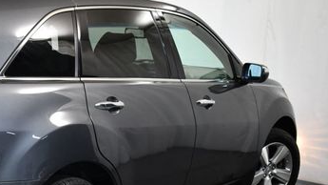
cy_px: 140
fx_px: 609
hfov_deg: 28.8
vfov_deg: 17.1
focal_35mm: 70
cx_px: 25
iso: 800
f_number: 3.5
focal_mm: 18
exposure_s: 1/160
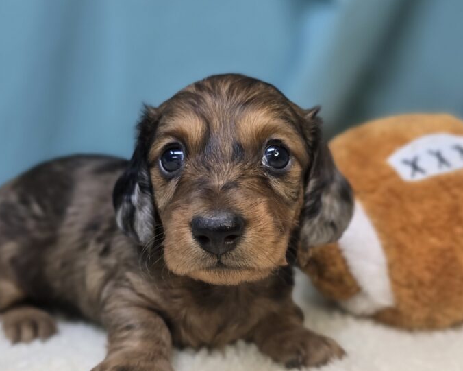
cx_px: 214
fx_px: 466
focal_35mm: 34
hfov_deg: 52.8
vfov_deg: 43.1
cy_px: 226
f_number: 1.7
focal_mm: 6.3
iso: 64
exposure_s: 1/120
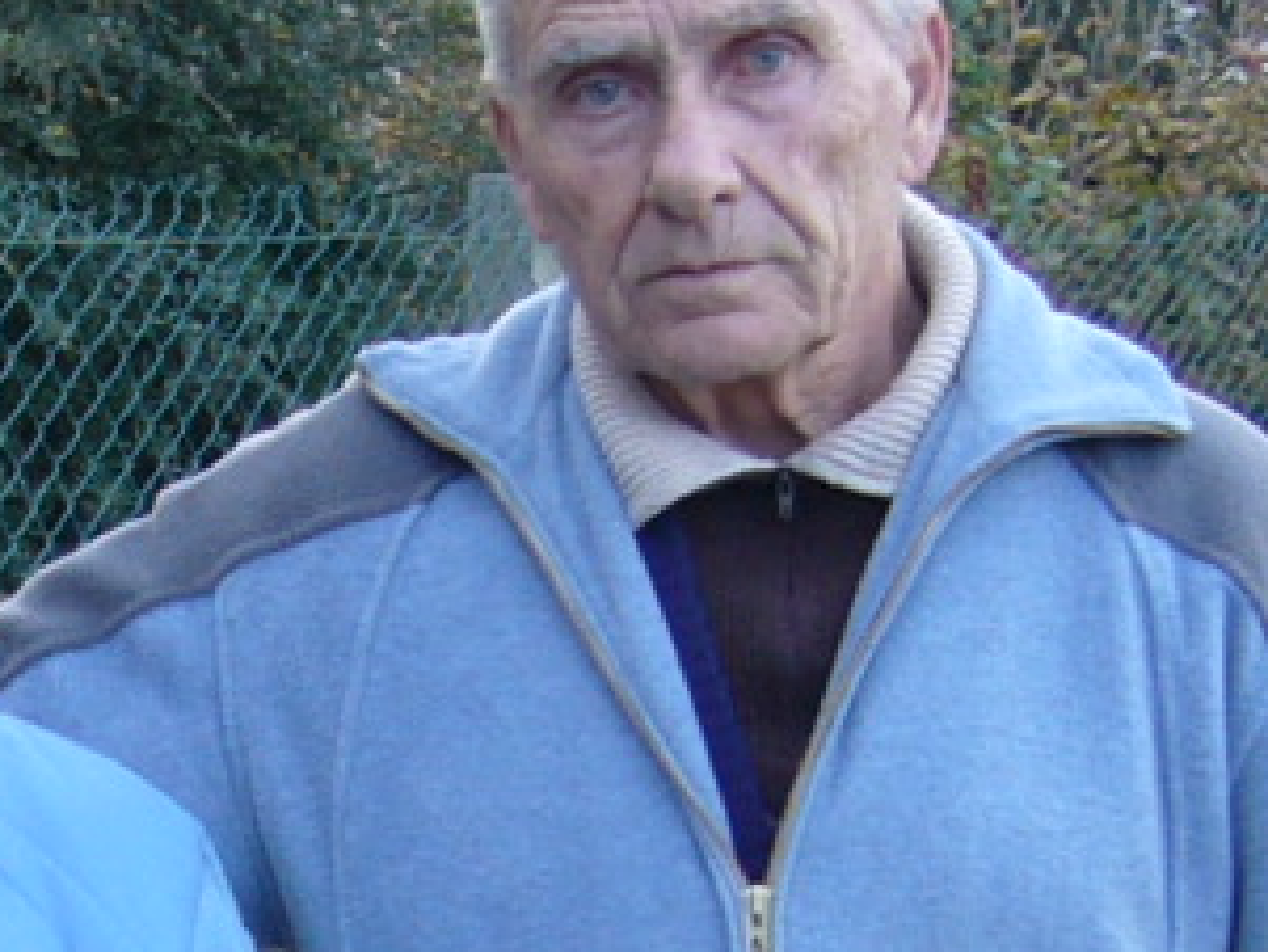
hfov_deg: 10.4
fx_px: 6816
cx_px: -329
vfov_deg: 7.9
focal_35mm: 186
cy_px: 1196
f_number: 2.8
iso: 80
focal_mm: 5.8
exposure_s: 1/60
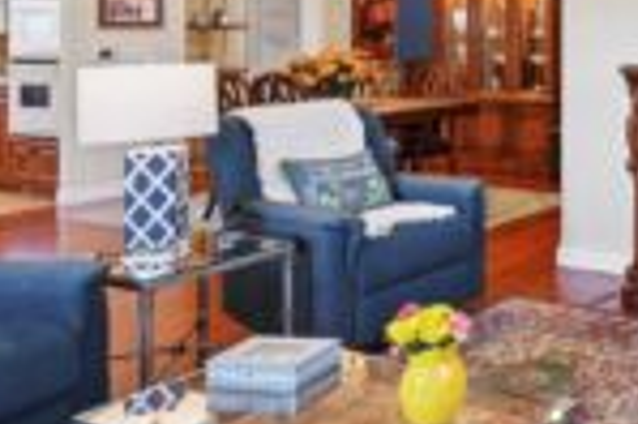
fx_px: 761
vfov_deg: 29.5
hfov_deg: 35.3
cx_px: 775
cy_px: 24
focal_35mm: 43
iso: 400
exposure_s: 1/6
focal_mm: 16
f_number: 8
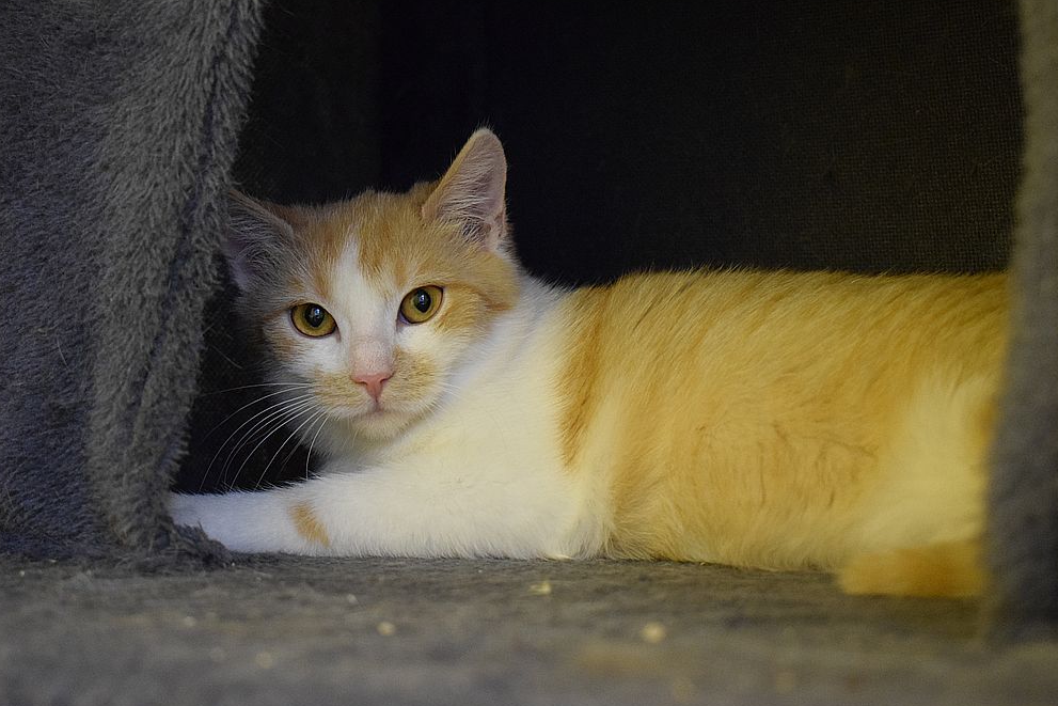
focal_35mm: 62
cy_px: 350
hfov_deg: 32.4
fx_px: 1822
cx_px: 537
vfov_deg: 21.9
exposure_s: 1/40
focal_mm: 40
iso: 3200
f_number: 4.8
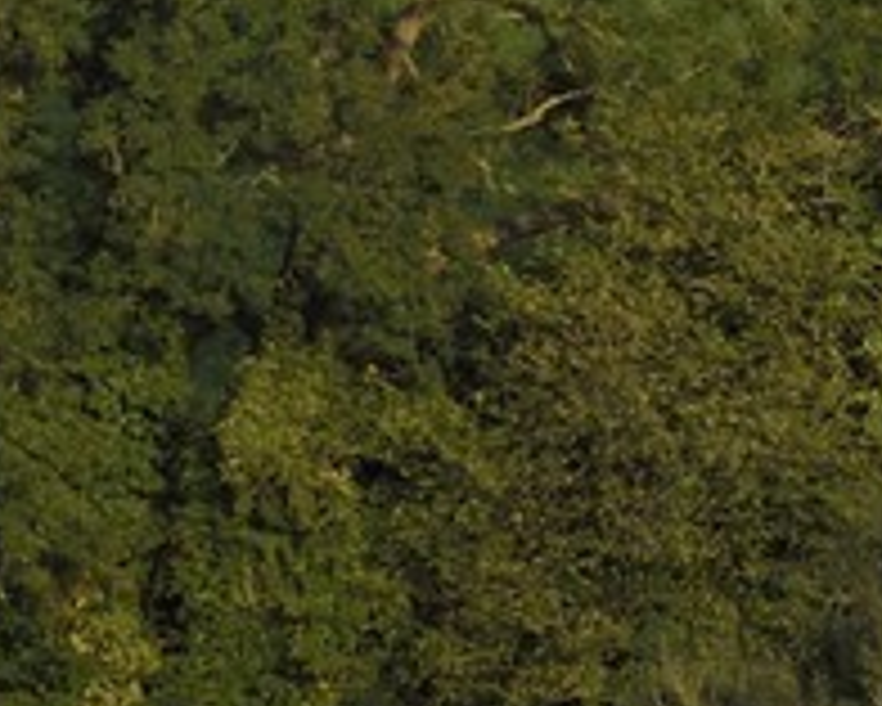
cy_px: -1578
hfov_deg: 1.3
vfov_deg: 1.0
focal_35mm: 1532
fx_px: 40011
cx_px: 2956
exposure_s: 1/200
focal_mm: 200
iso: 200
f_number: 9
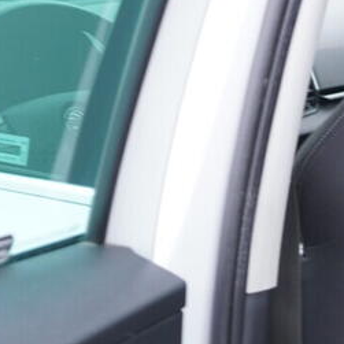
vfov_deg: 13.8
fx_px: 1405
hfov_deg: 13.2
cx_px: 511
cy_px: 299
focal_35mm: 125
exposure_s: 1/40
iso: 250
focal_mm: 24
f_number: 2.8
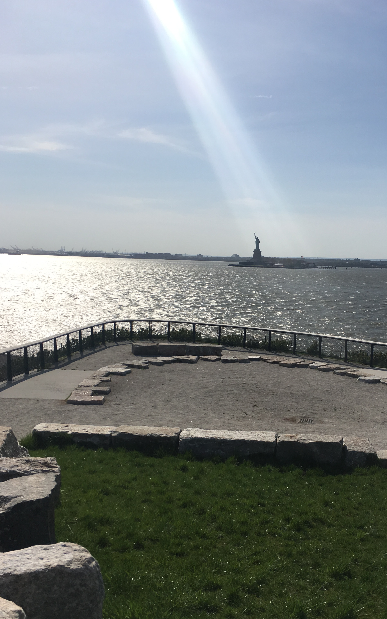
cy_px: 351
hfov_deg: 35.0
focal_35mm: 36
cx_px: 261
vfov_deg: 53.8
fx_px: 607
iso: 25
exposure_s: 1/4049
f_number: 2.2
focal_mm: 4.15
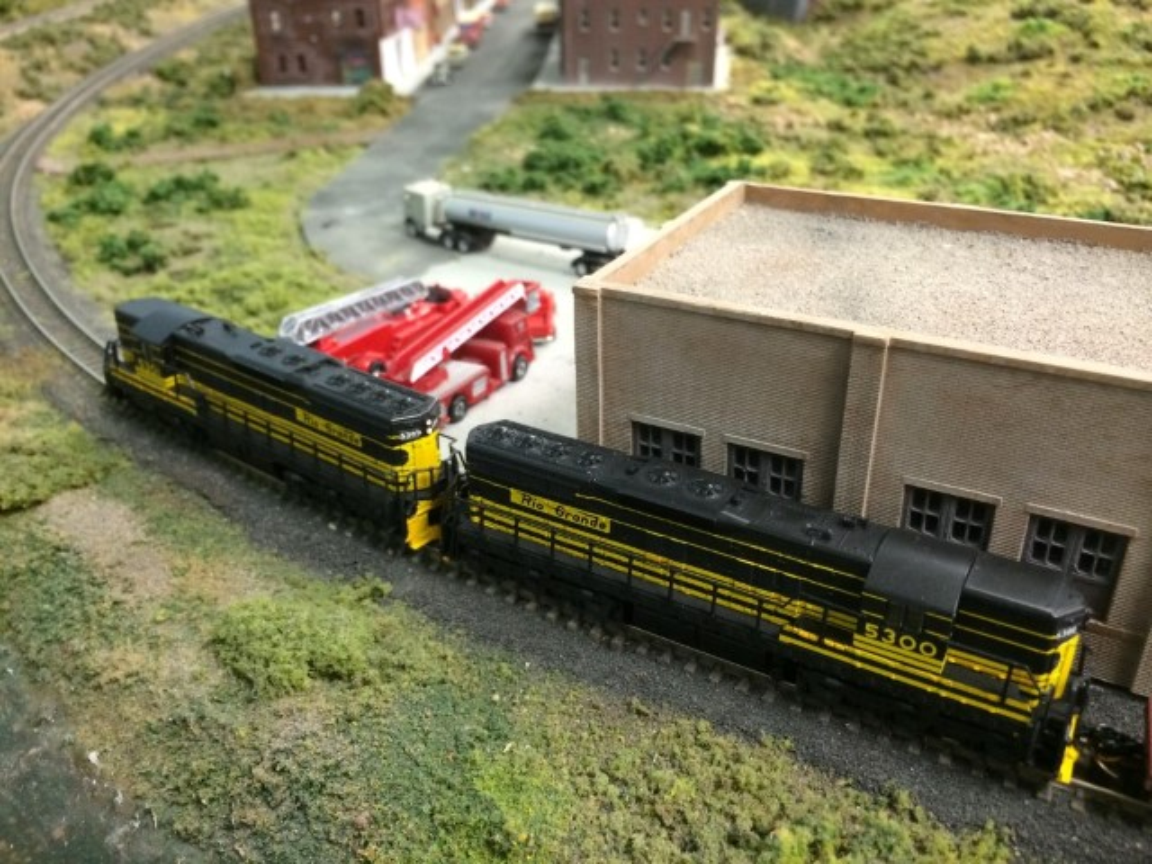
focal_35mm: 30
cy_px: 432
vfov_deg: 46.8
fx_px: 998
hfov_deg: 60.0
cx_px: 576
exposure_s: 1/30
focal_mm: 4.12
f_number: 2.2
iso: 160
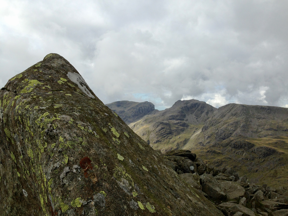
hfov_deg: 55.4
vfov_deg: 42.9
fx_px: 275
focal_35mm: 33
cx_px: 144
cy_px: 108
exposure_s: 1/1355
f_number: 2.4
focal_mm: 4.12
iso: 50
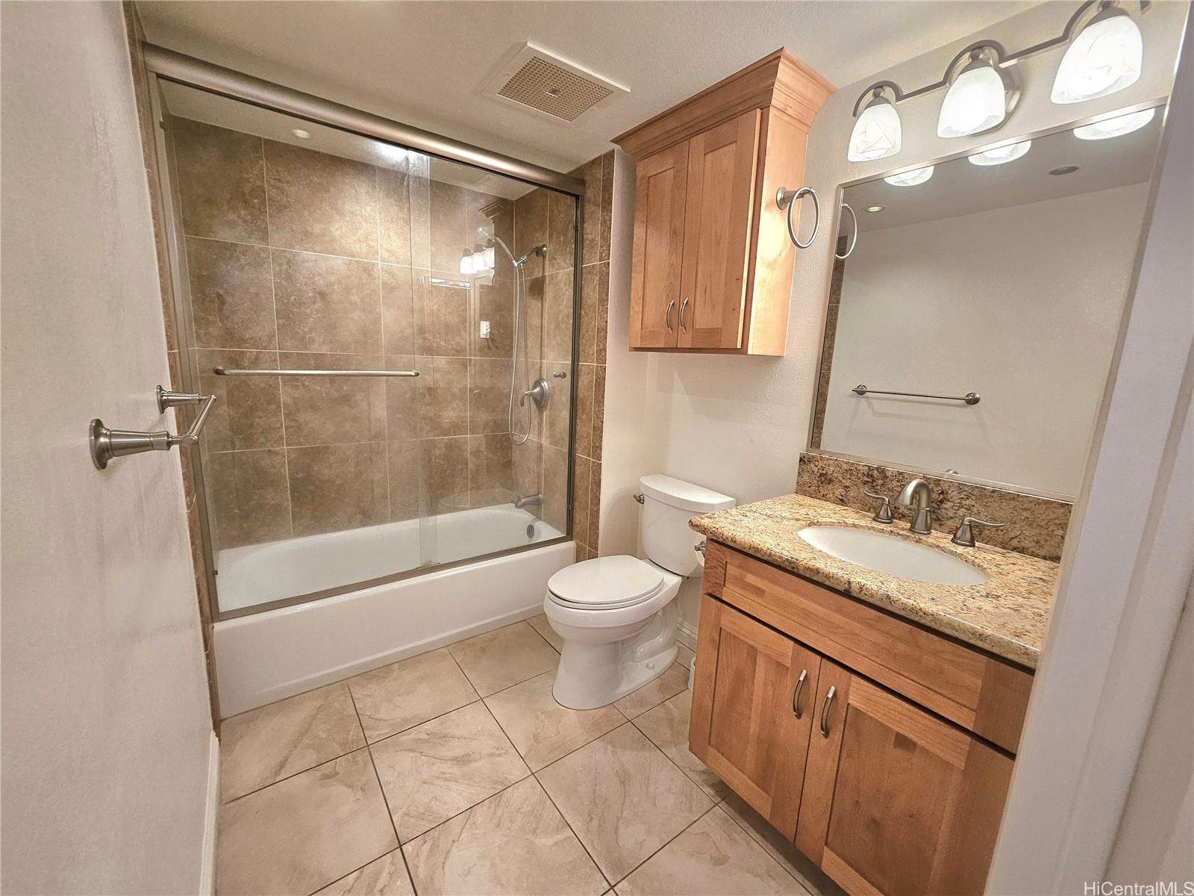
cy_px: 448
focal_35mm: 13
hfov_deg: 106.2
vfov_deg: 89.9
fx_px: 448
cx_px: 597
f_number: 2.2
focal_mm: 1.7
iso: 160
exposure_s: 1/60.2
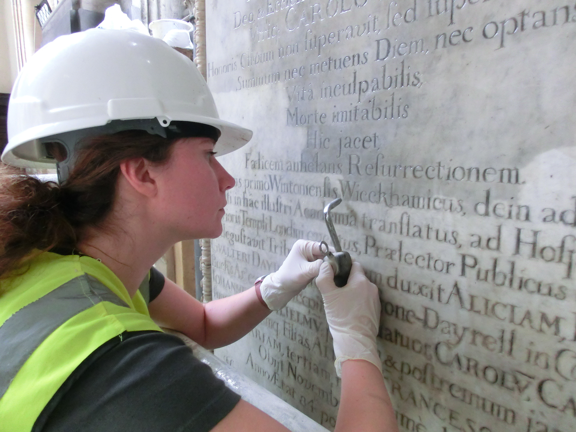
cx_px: 288
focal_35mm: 24
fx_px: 399
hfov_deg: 71.6
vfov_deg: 56.8
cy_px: 216
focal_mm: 4.24
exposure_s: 1/40
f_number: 3
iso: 800
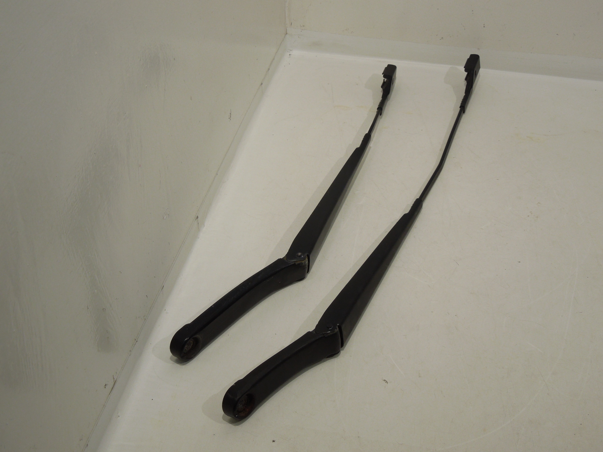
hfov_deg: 39.7
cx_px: 302
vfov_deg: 30.3
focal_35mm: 48
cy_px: 226
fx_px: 836
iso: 200
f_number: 4
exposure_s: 1/50
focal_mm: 8.7
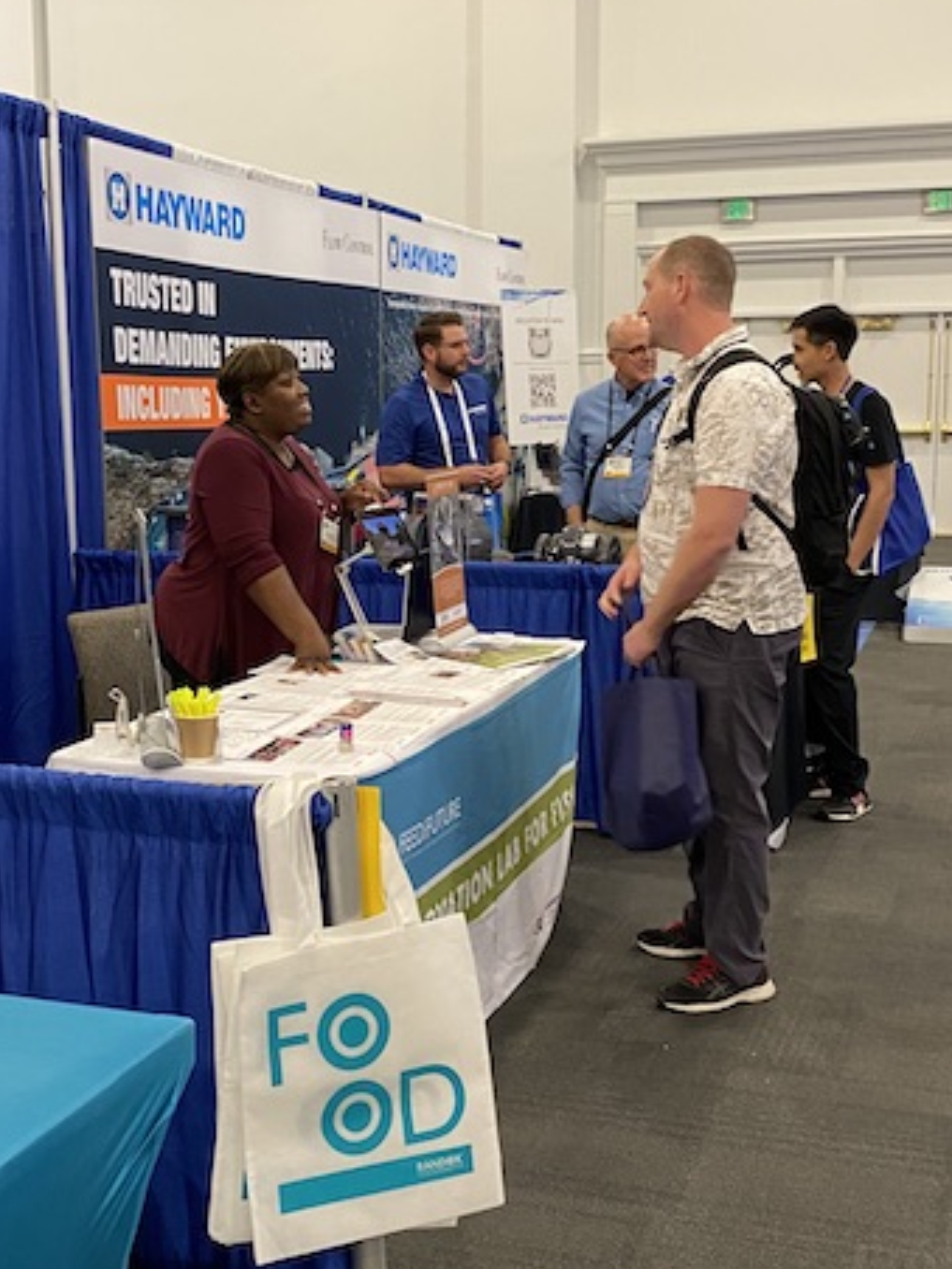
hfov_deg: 31.4
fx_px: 1687
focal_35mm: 46
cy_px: 634
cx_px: 379
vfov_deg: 41.2
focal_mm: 4.25
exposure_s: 1/60
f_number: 1.8
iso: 200
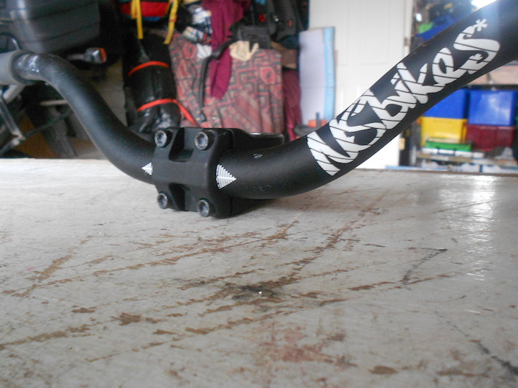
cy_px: 177
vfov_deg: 42.9
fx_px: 494
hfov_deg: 55.3
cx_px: 246
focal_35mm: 33
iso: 400
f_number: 3.4
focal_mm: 5.1
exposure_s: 1/10
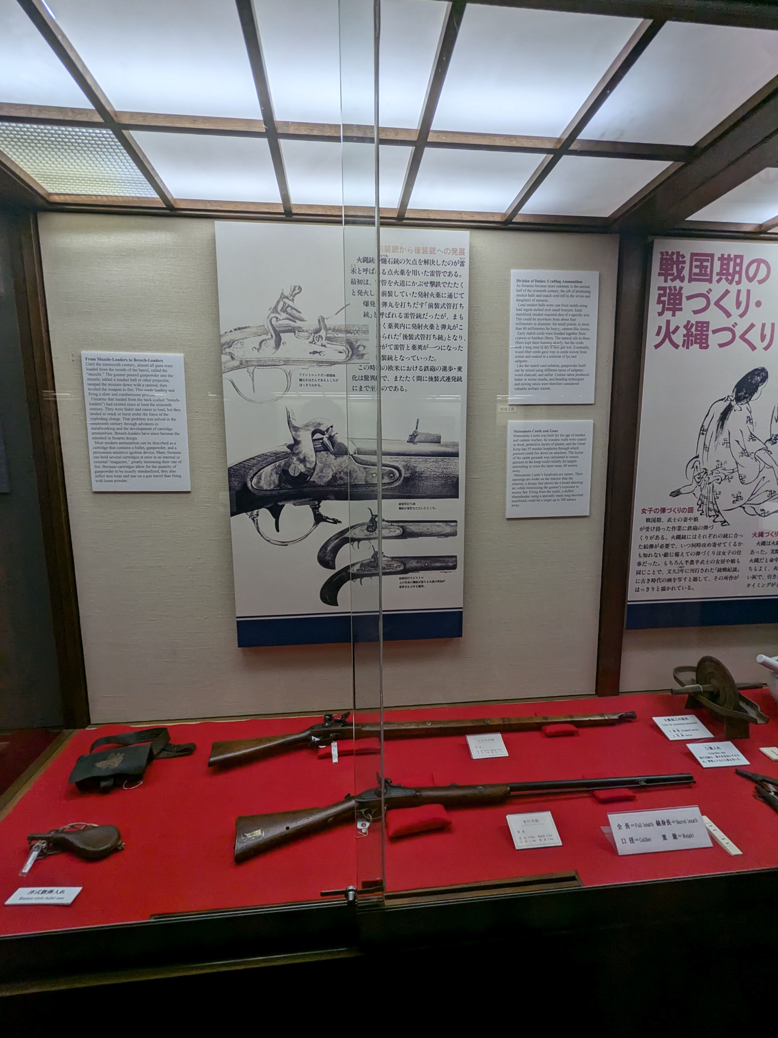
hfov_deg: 78.1
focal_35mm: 16
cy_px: 519
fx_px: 479
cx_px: 389
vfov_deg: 94.5
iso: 40
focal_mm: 2.35
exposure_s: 1/237
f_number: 2.2
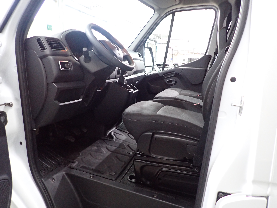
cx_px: 138
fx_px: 200
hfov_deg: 69.4
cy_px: 104
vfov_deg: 54.9
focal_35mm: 25
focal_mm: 4.5
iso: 500
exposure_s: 1/30
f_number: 2
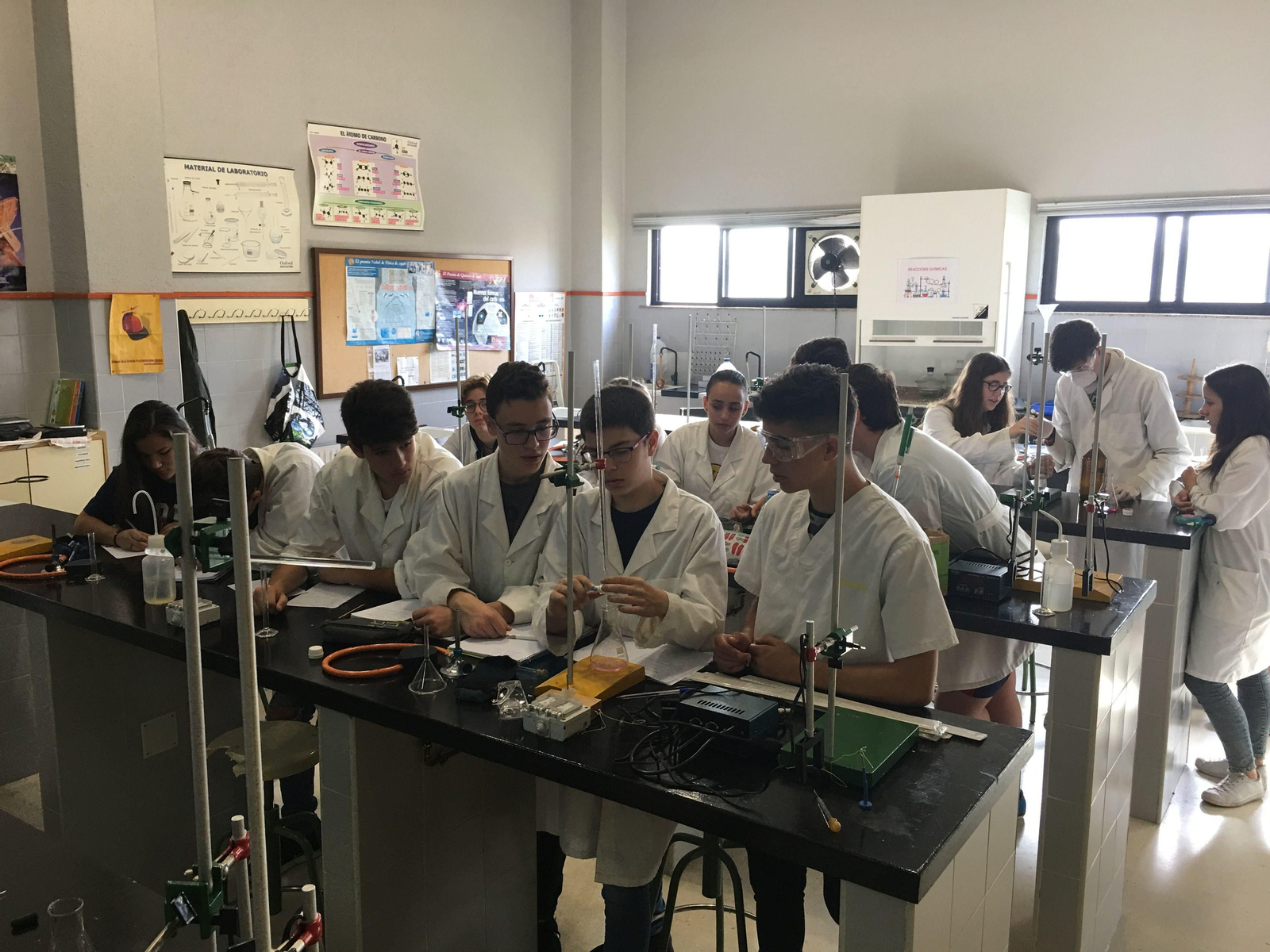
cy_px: 476
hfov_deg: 61.7
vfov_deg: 48.2
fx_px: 1064
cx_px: 635
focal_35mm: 29
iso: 64
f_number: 2.2
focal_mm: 4.15
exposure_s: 1/33
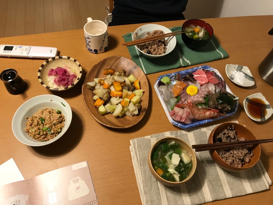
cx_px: 136
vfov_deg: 49.7
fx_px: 221
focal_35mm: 28
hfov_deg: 63.4
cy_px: 102
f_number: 1.8
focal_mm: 3.99
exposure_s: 1/15
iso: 40
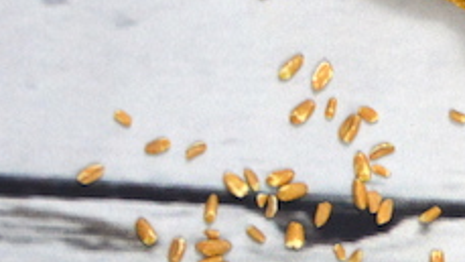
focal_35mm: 313
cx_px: 1056
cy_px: 304
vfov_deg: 3.9
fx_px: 3861
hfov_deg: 6.6
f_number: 4.5
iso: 800
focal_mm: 38
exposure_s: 1/50
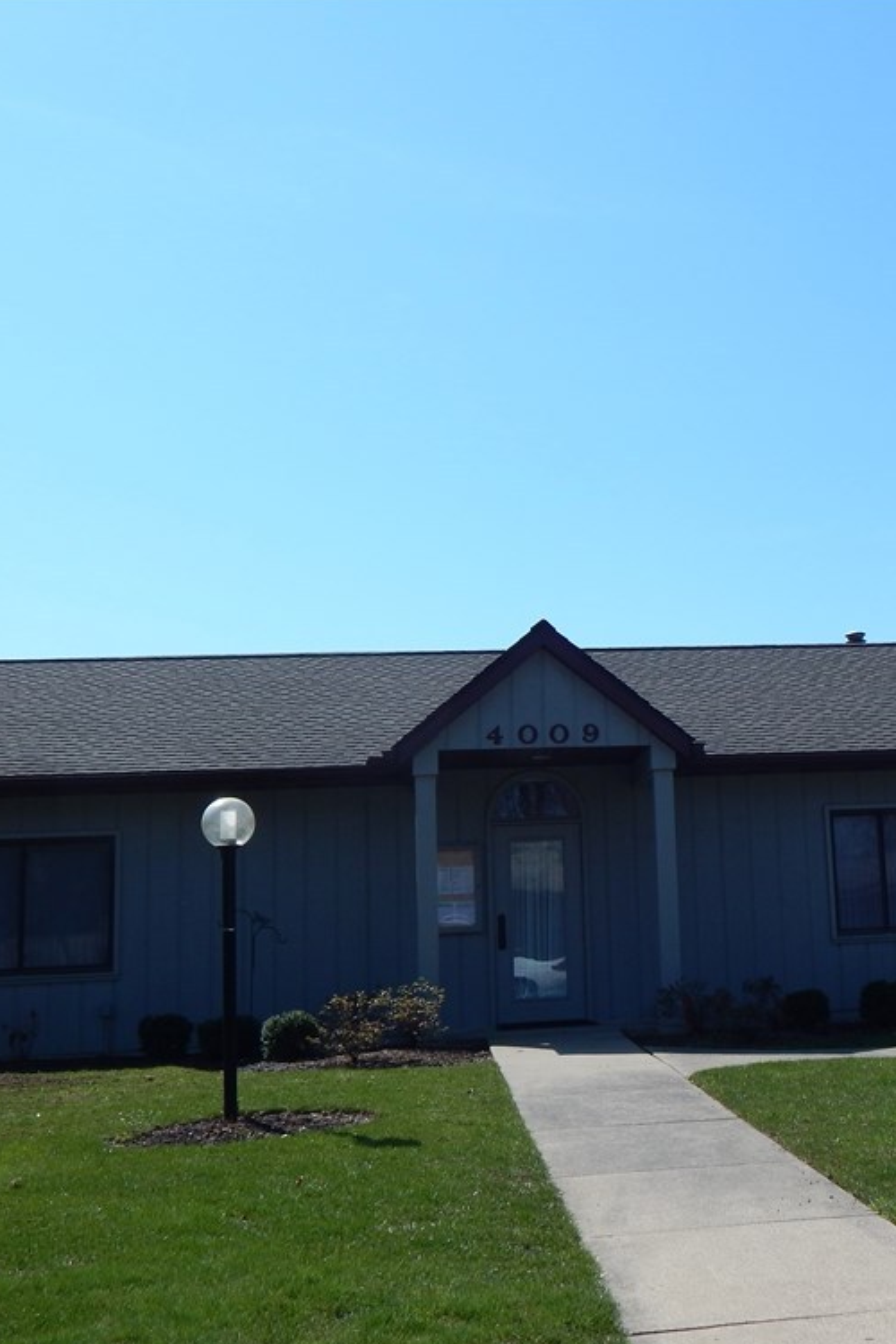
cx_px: 726
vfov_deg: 44.5
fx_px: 1643
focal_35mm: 44
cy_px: 681
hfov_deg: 29.8
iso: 125
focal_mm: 5.6
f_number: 6.5
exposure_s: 1/400
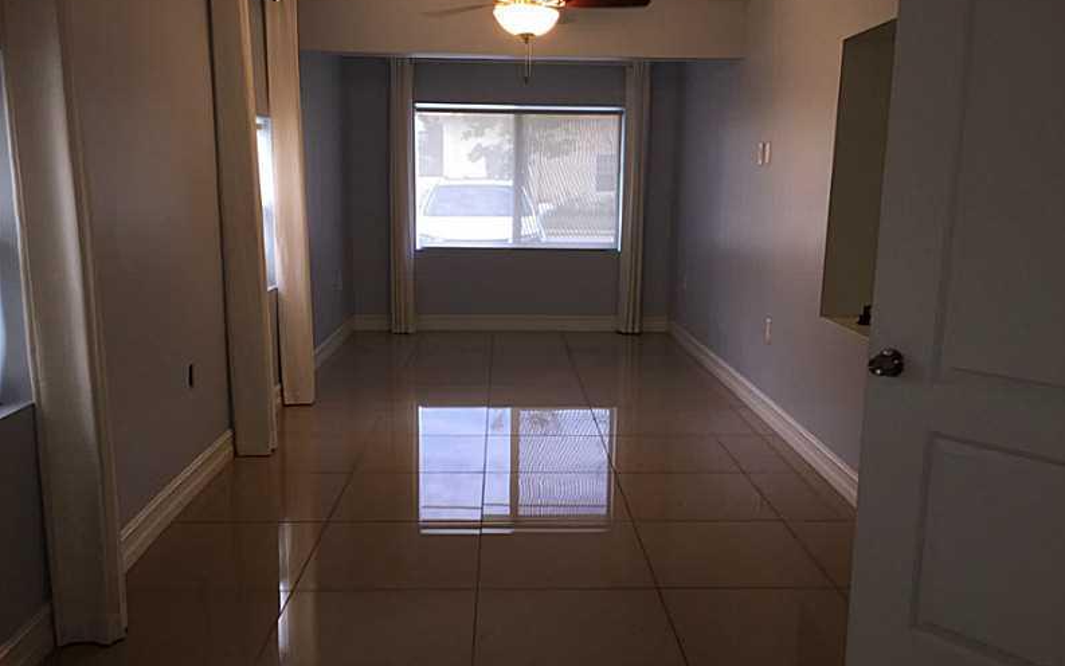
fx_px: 900
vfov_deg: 40.6
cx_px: 536
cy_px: 361
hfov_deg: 61.2
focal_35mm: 31
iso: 40
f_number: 2.2
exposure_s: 1/30
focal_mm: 4.15
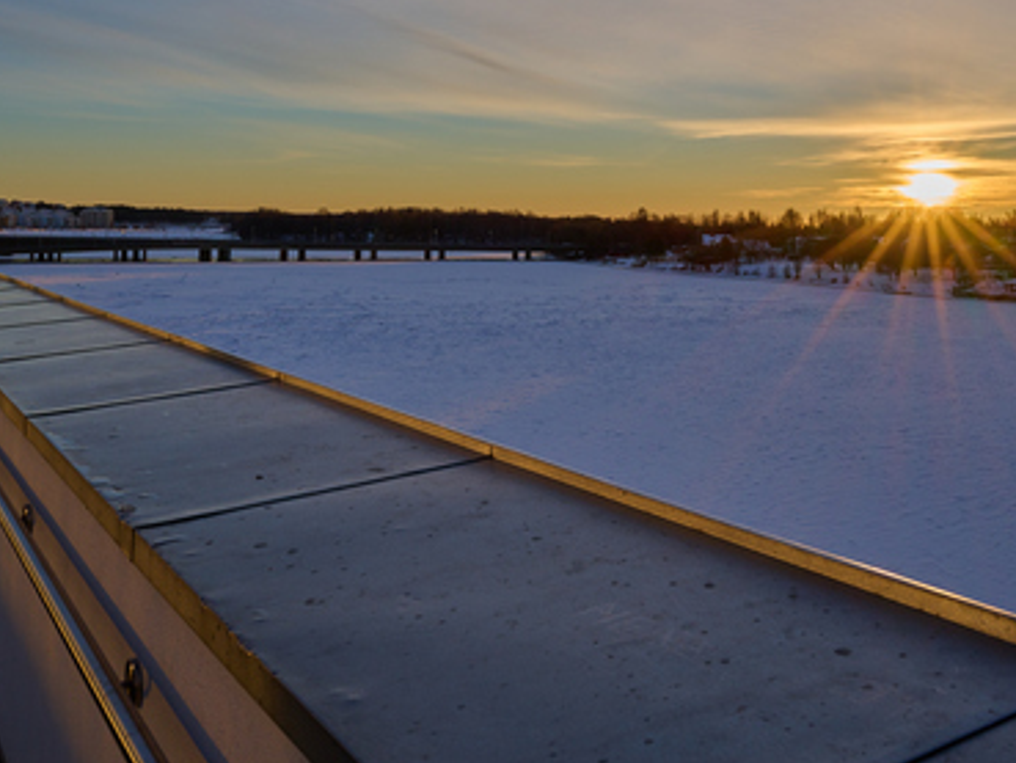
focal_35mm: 40
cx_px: 509
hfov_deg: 46.8
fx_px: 1174
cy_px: 236
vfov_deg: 35.5
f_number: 11
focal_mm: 24
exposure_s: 1/200
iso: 100
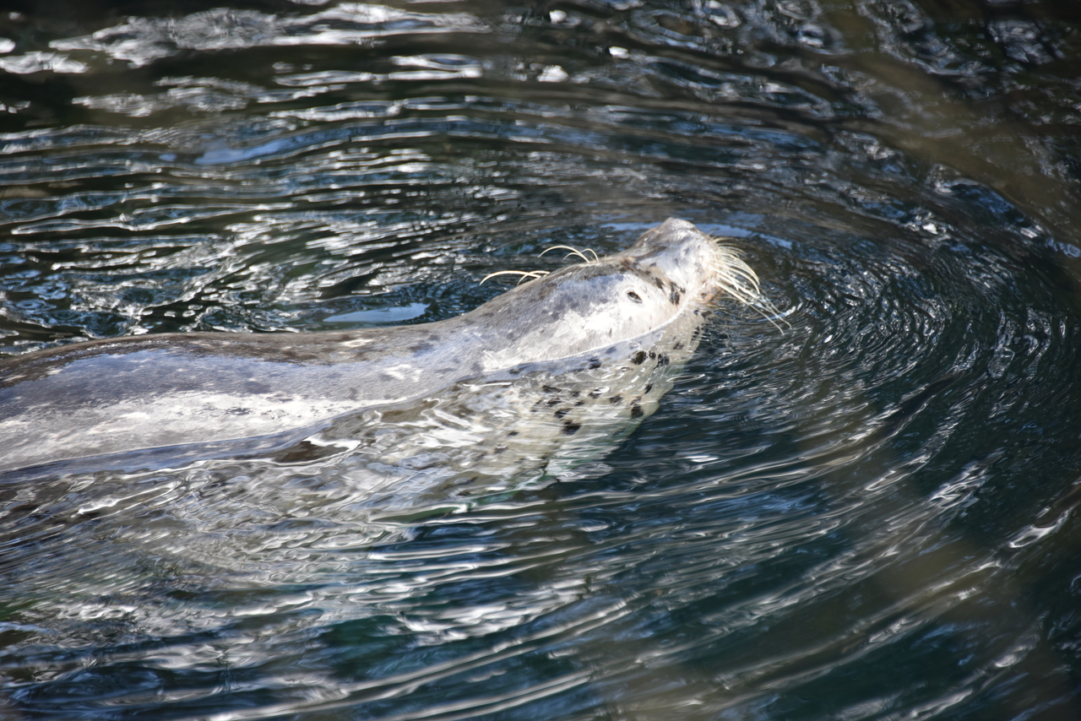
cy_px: 360
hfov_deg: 6.9
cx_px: 540
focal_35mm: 300
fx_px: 9010
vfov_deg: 4.6
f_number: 5.6
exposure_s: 1/640
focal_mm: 300
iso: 1000
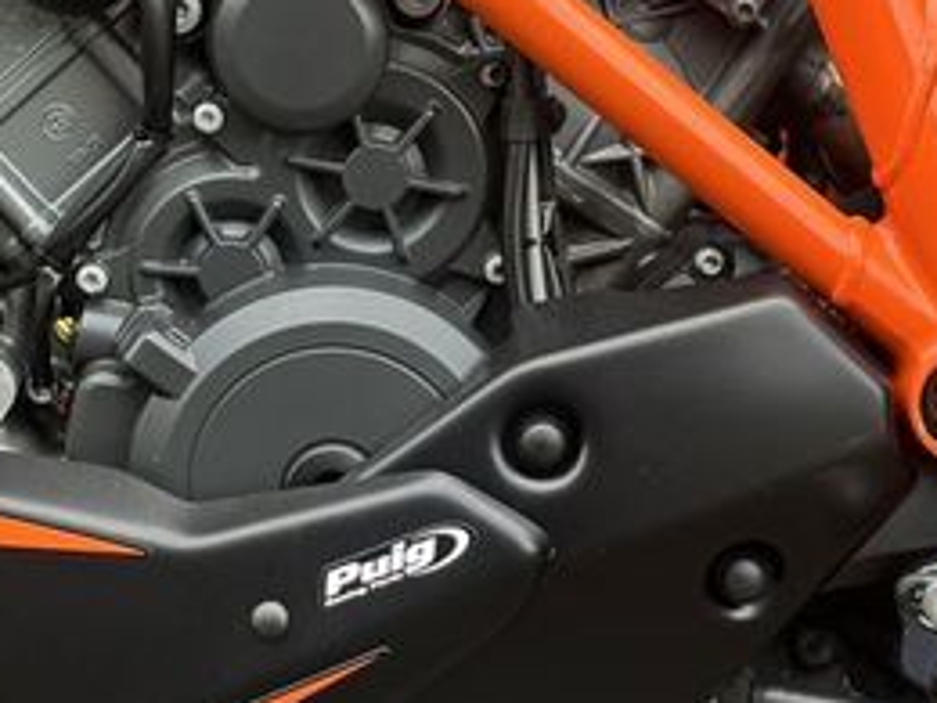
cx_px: 404
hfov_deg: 16.7
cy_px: 317
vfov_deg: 12.6
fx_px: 3194
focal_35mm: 118
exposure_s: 1/213
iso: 80
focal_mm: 6.86
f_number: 1.78
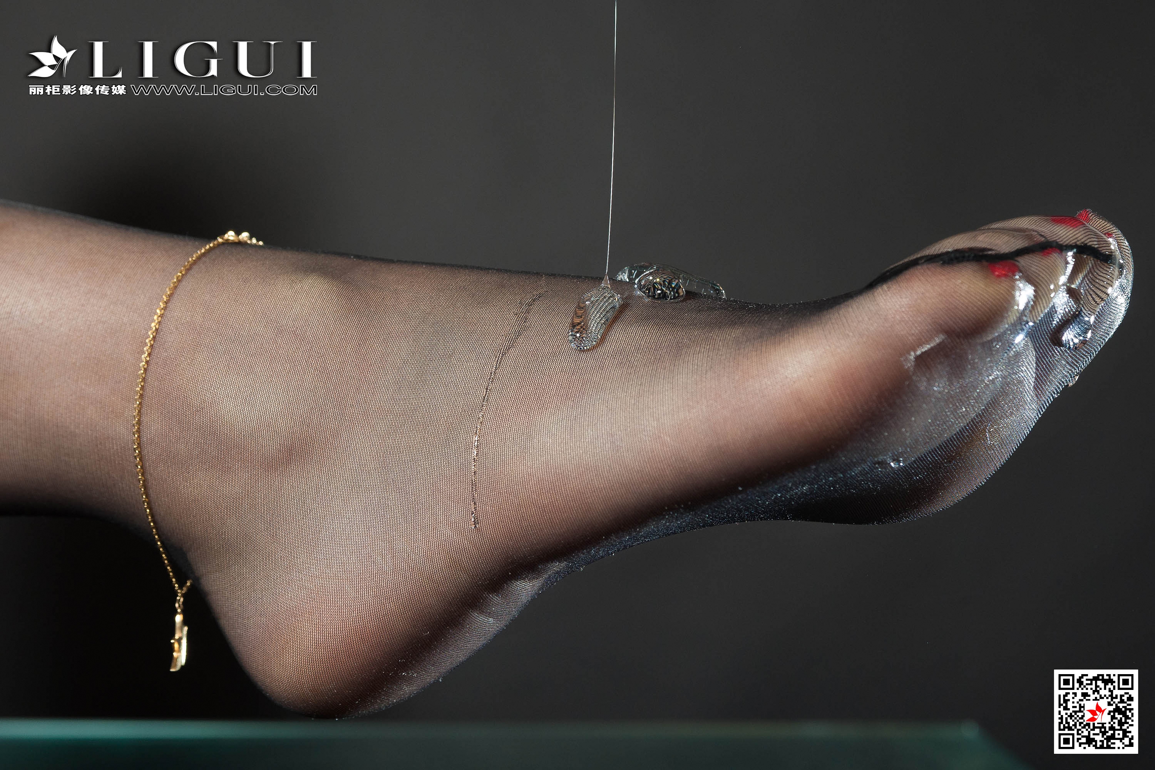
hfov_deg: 41.1
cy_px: 385
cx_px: 578
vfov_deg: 28.1
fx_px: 1540
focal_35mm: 48
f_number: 9
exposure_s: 1/125
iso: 320
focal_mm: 48
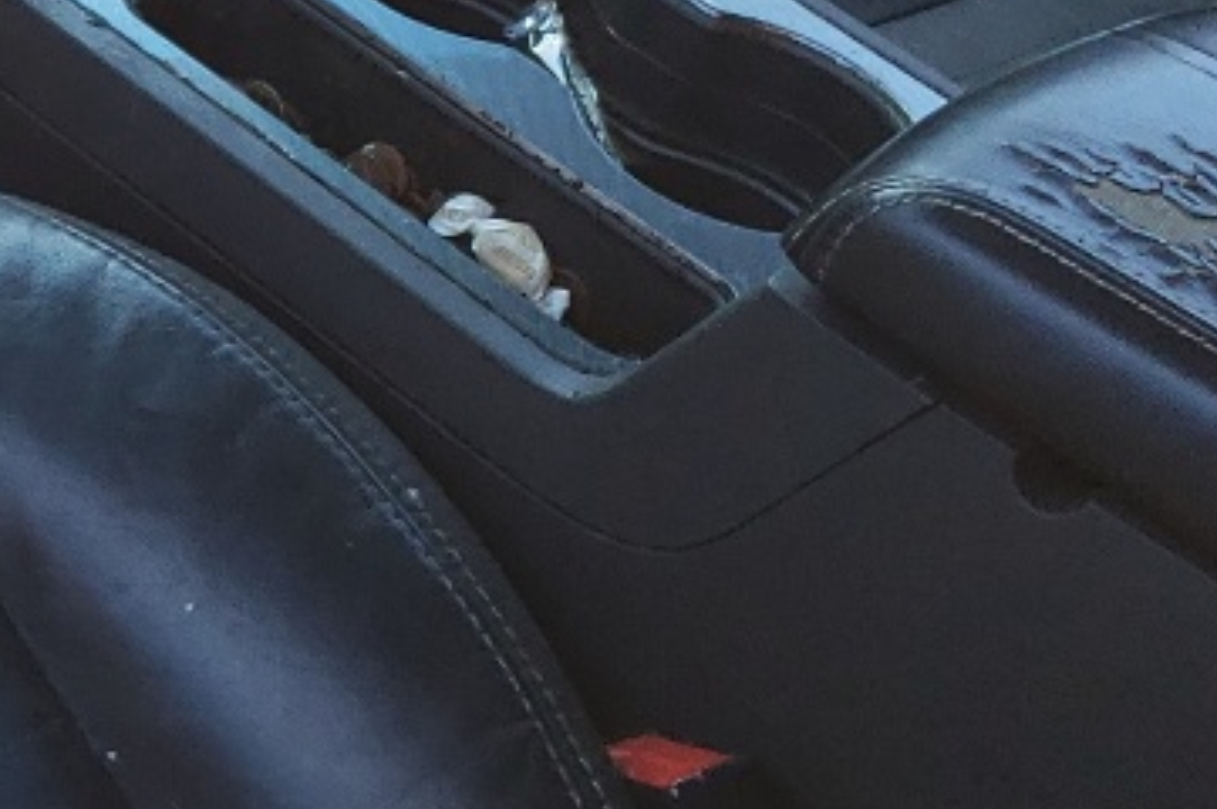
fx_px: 4053
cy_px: -47
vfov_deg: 11.3
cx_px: -1197
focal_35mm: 120
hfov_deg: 14.3
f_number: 1.5
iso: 50
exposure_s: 1/175
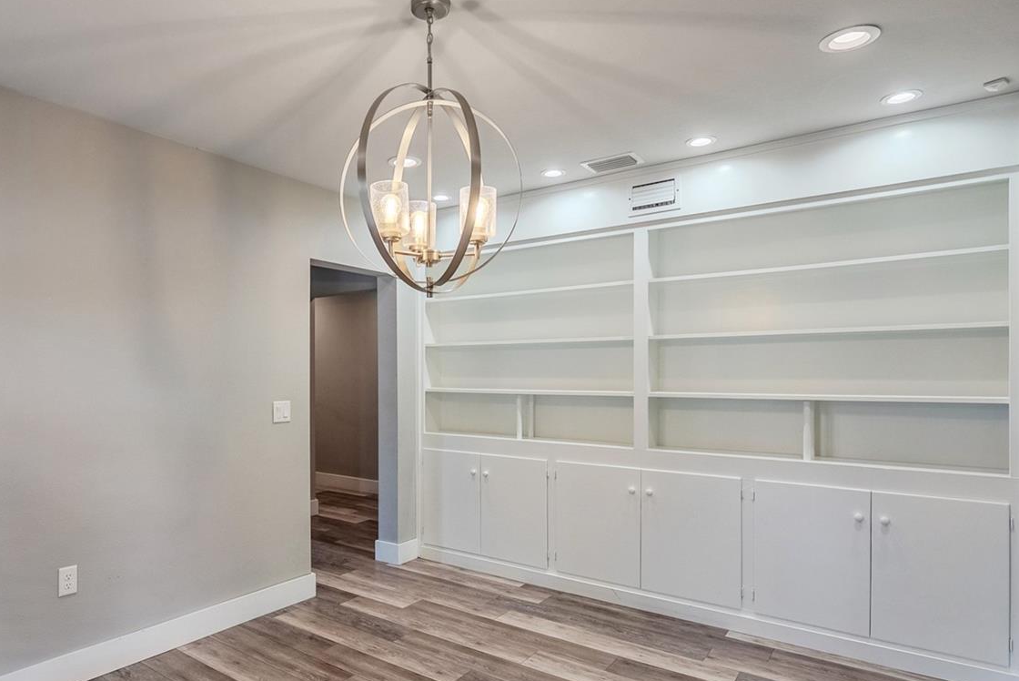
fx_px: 566
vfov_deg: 61.7
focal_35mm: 20
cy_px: 392
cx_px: 446
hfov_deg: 83.5
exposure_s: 1/3200
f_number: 5
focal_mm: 14
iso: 2000
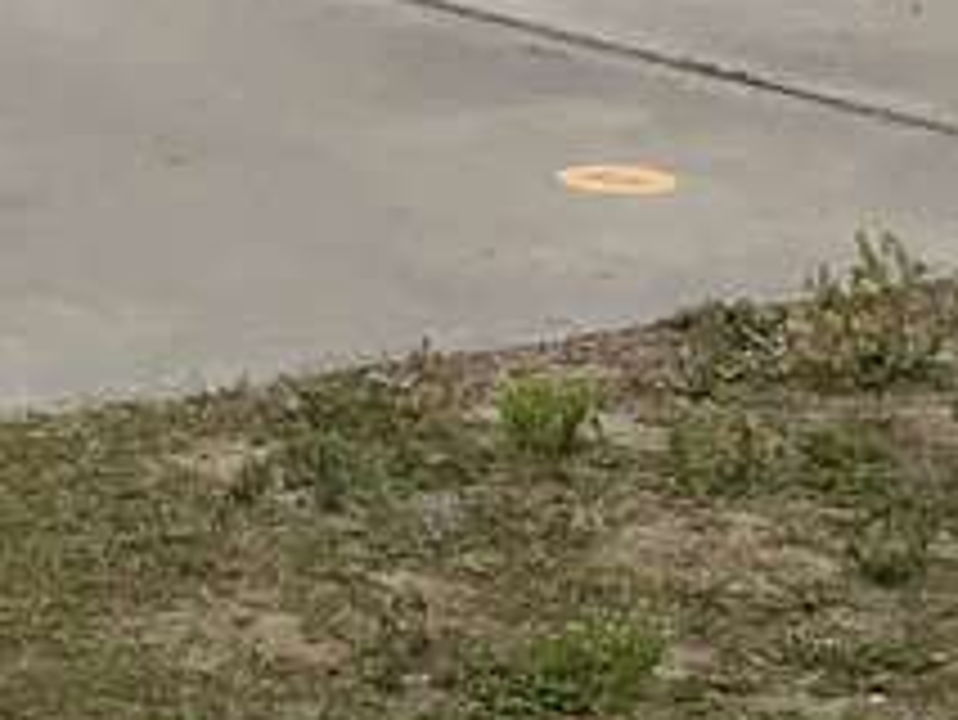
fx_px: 5815
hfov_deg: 9.0
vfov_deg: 6.7
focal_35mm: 210
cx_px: -729
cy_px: -1125
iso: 20
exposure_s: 1/3436
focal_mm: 4
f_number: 1.8
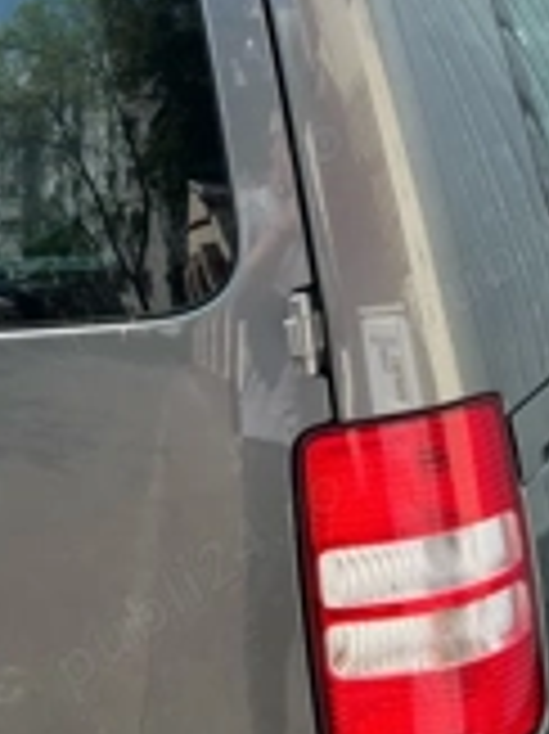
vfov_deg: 30.2
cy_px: 284
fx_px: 1355
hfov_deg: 22.9
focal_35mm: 64
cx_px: 288
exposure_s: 1/1252
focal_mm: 5.7
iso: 50
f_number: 1.5
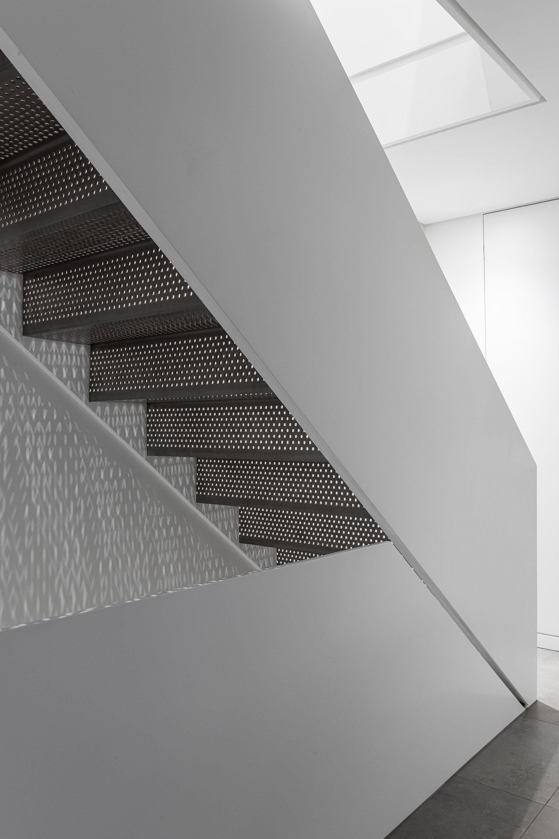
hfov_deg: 45.0
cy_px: 420
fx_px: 675
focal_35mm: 29
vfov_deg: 63.7
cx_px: 280
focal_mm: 29
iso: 100
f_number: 10
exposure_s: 1.3
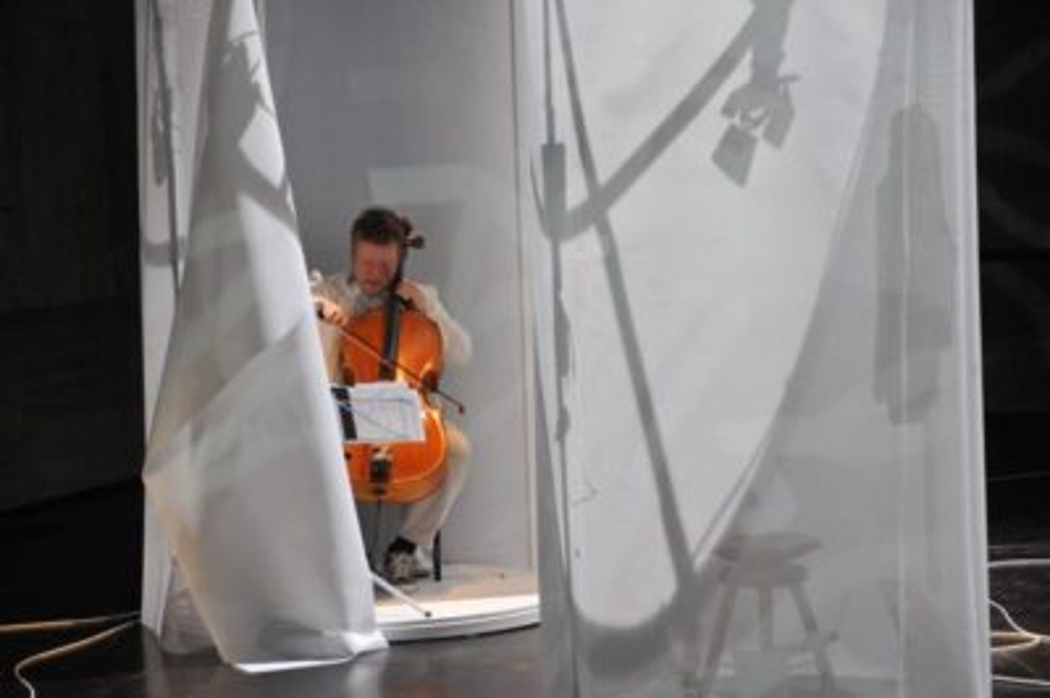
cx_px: 525
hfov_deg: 17.7
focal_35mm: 116
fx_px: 3380
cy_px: 349
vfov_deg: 11.8
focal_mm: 116
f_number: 5.6
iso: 1600
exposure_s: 1/90
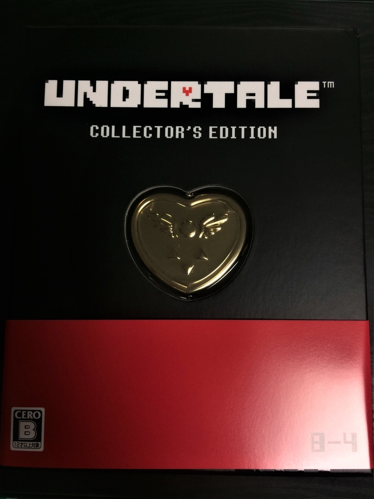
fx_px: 418
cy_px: 250
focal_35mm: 29
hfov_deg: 48.2
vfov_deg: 61.7
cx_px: 187
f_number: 2.2
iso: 50
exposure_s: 1/33
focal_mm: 4.15
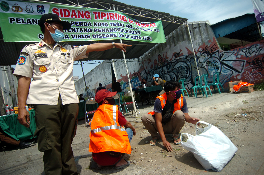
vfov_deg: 67.3
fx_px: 132
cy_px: 88
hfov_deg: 90.0
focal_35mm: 18
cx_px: 132
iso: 200
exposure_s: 1/1600
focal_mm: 12
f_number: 4
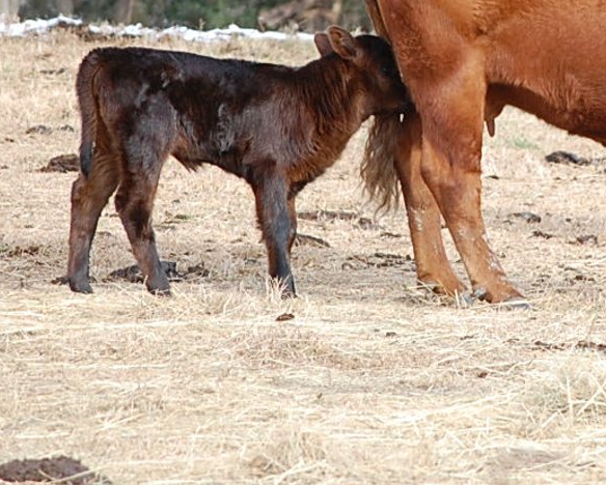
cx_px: 647
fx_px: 8848
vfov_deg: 3.1
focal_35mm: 493
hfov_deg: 3.9
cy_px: 53
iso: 400
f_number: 5
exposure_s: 1/400
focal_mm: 120
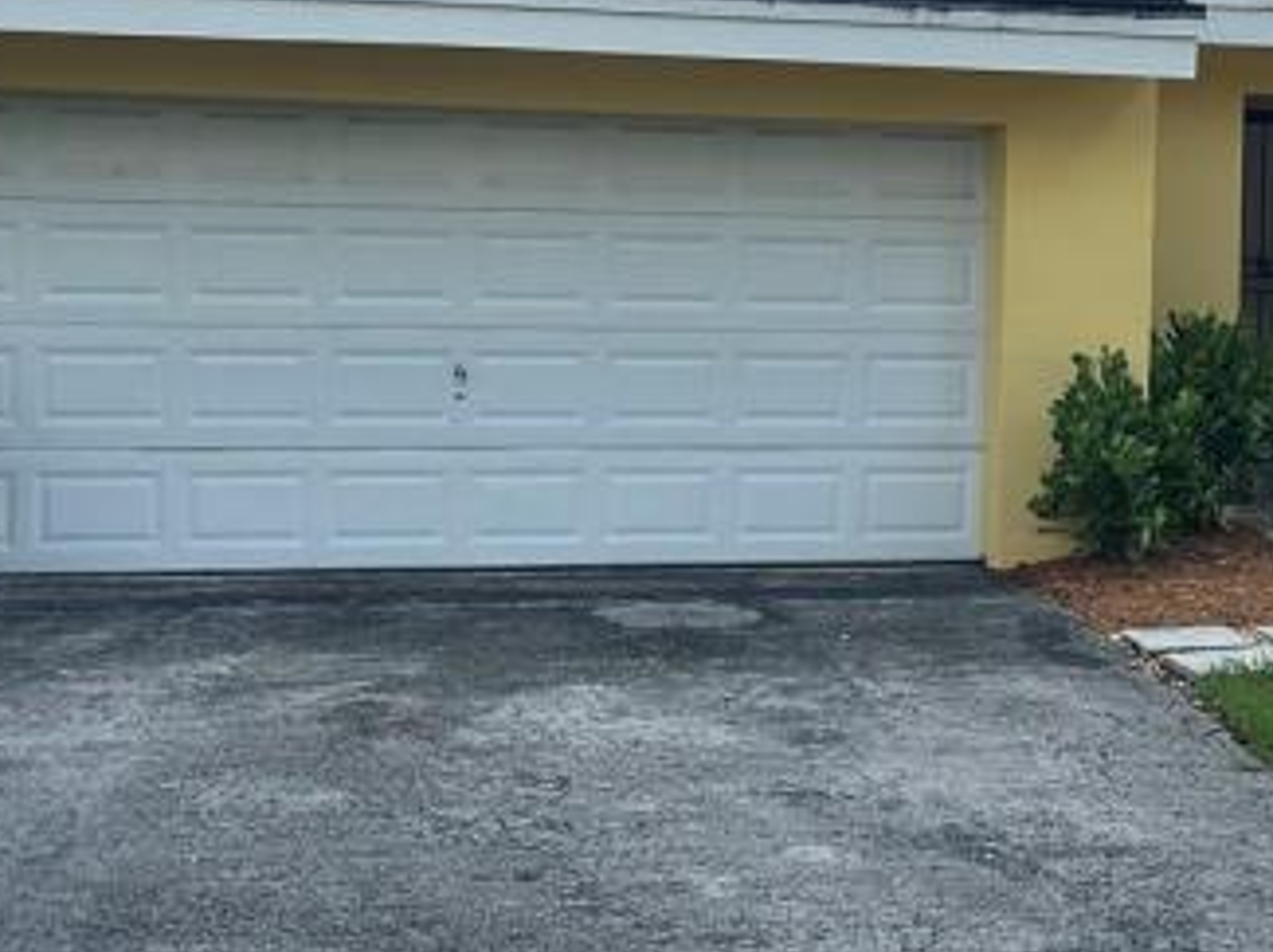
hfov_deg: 26.9
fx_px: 2608
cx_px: 1007
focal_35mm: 71
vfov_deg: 20.6
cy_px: 270
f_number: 1.78
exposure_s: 1/1779
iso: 80
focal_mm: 6.86
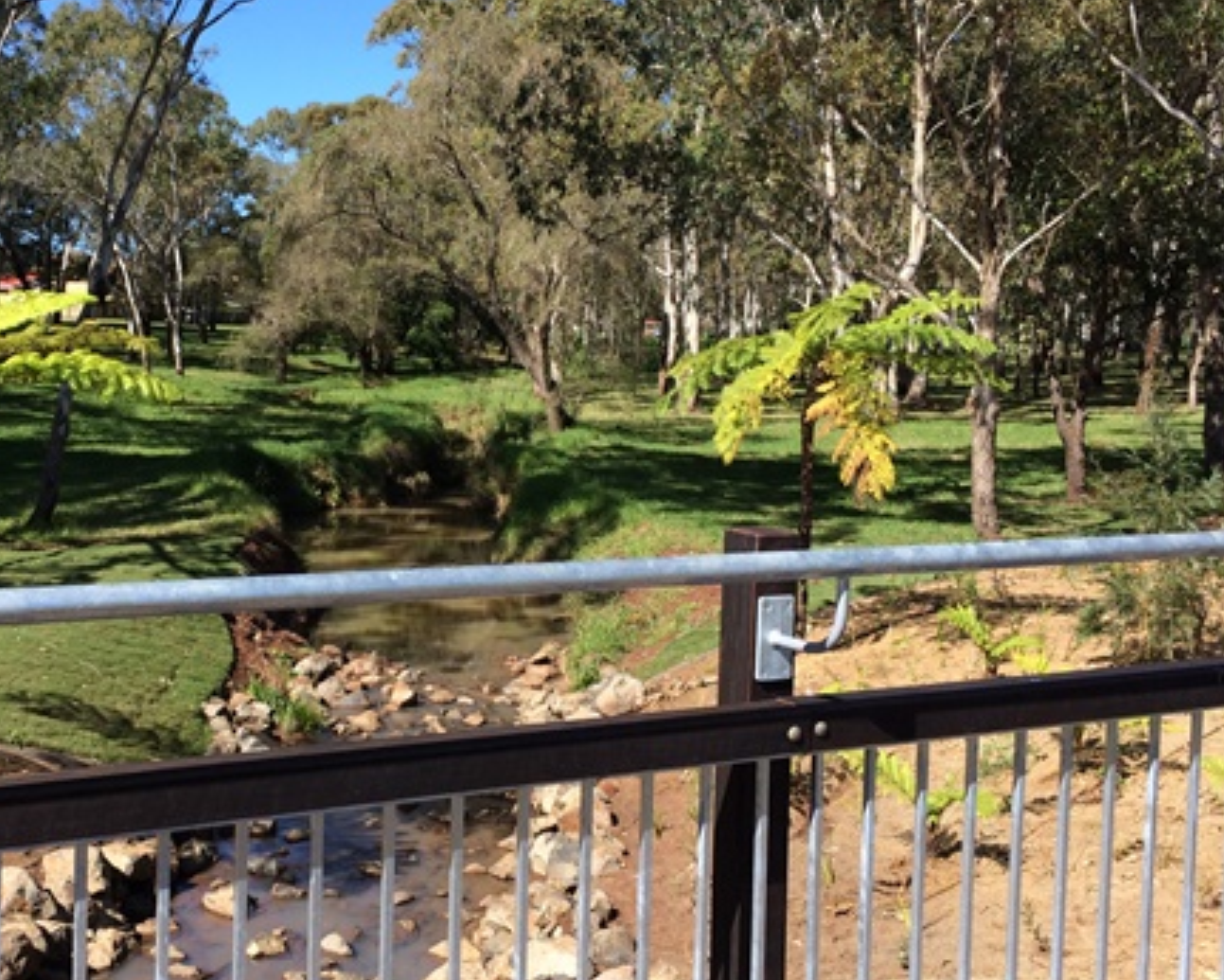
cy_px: 466
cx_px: 415
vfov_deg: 35.7
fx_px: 1522
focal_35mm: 42
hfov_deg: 43.2
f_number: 2.2
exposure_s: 1/1208
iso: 32
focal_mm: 4.15
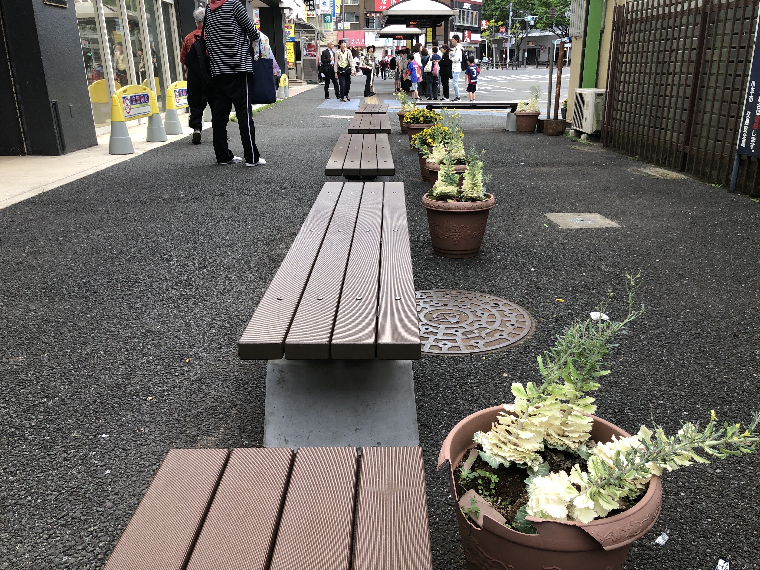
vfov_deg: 49.7
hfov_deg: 63.4
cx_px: 380
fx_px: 615
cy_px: 285
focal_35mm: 28
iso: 40
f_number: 1.8
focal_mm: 4
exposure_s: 1/120
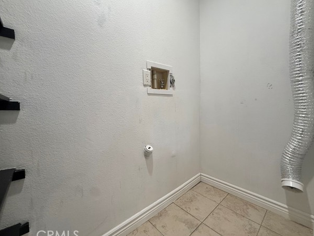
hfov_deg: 98.1
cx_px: 150
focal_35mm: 15
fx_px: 136
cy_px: 116
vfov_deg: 81.8
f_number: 2.2
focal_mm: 2.22
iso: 200
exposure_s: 1/120
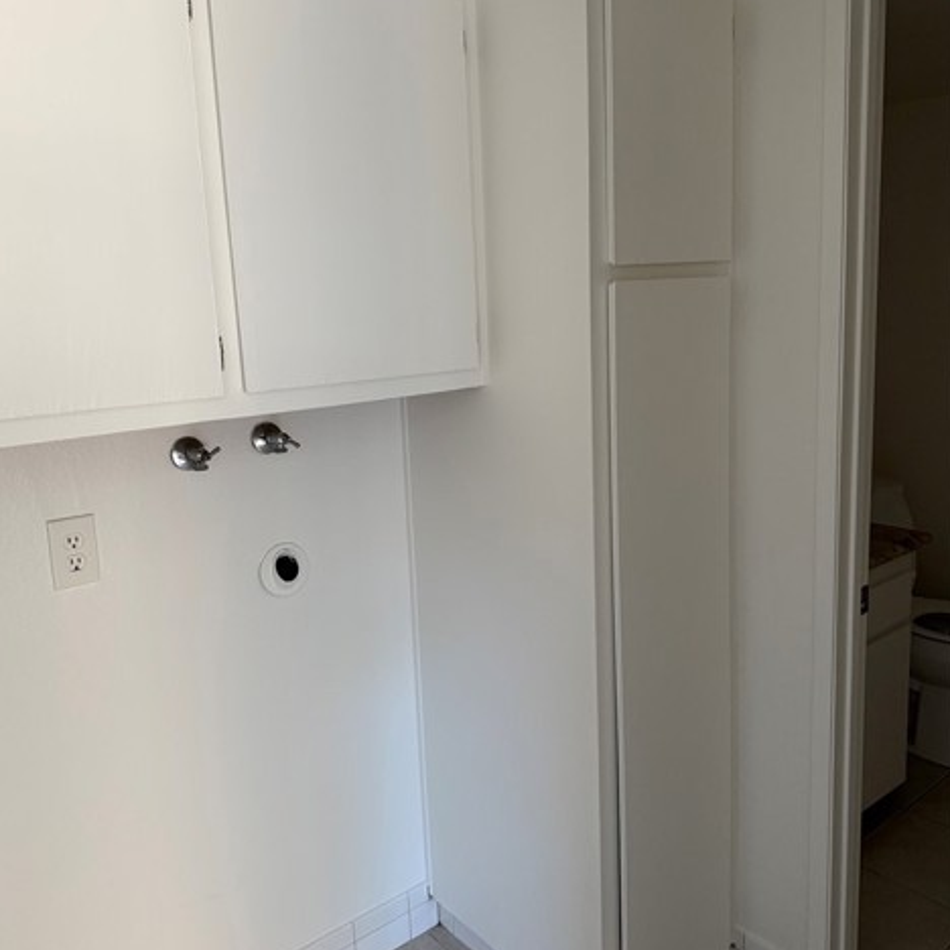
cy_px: 436
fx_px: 900
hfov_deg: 55.6
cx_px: 471
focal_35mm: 29
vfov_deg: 55.6
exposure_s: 1/60
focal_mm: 6.76
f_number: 1.78
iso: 250
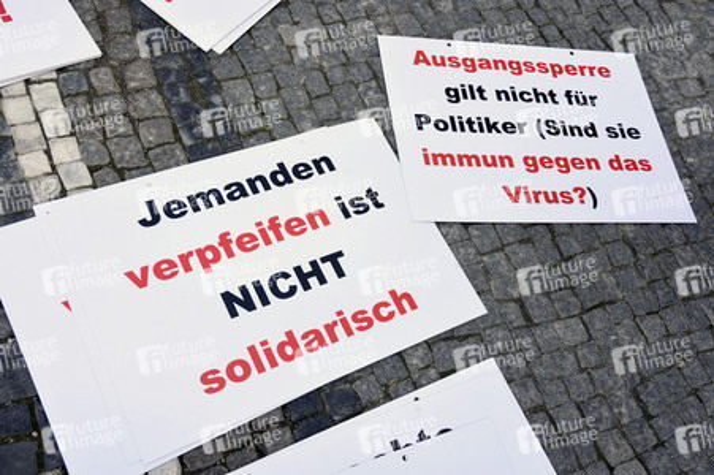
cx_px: 357
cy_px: 238
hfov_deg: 50.7
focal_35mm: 38
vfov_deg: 35.0
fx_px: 753
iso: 250
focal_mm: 38
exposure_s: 1/160
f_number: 6.3
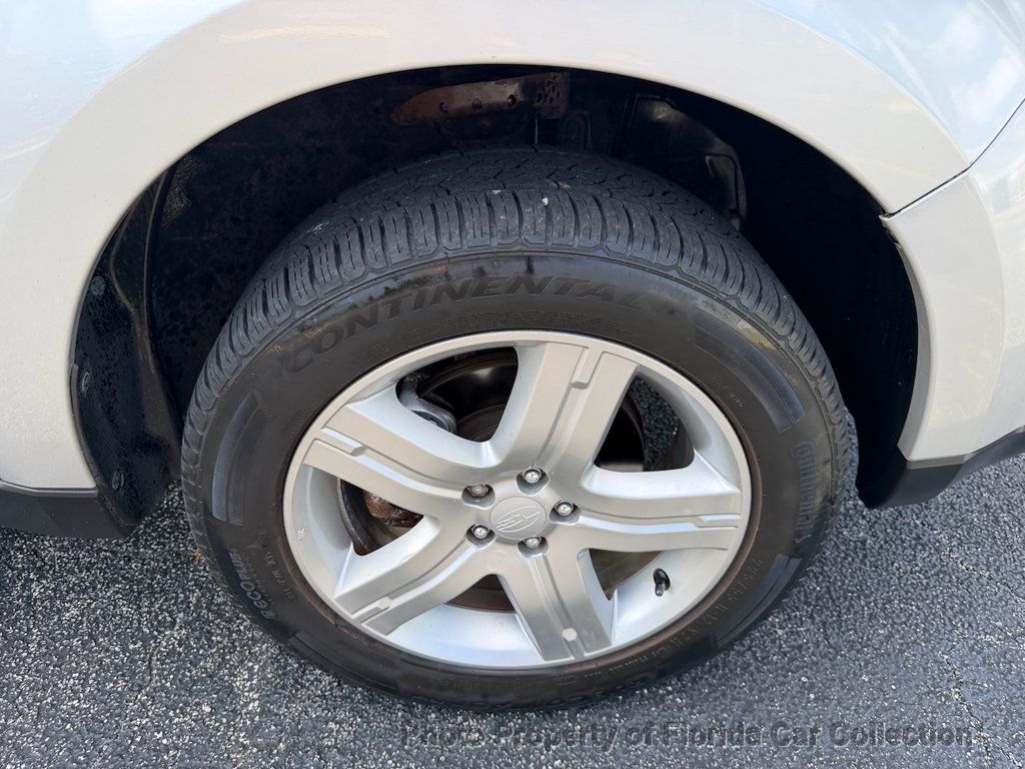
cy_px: 384
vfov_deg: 56.8
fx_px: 711
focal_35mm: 24
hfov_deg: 71.6
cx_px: 512
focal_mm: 6.76
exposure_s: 1/695
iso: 100
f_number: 1.78
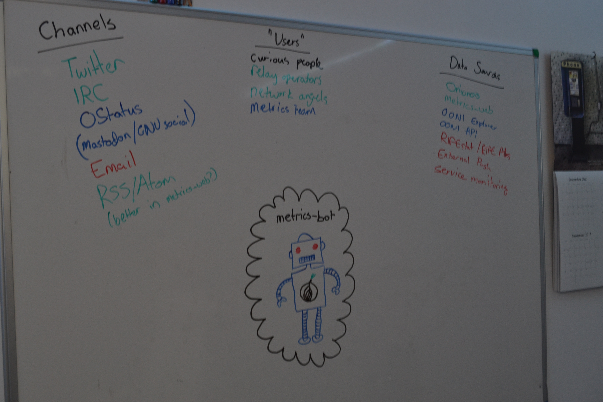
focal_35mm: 33
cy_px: 201
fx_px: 553
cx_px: 302
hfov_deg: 57.2
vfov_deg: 40.0
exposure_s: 1/20
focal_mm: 22
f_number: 5.6
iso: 400
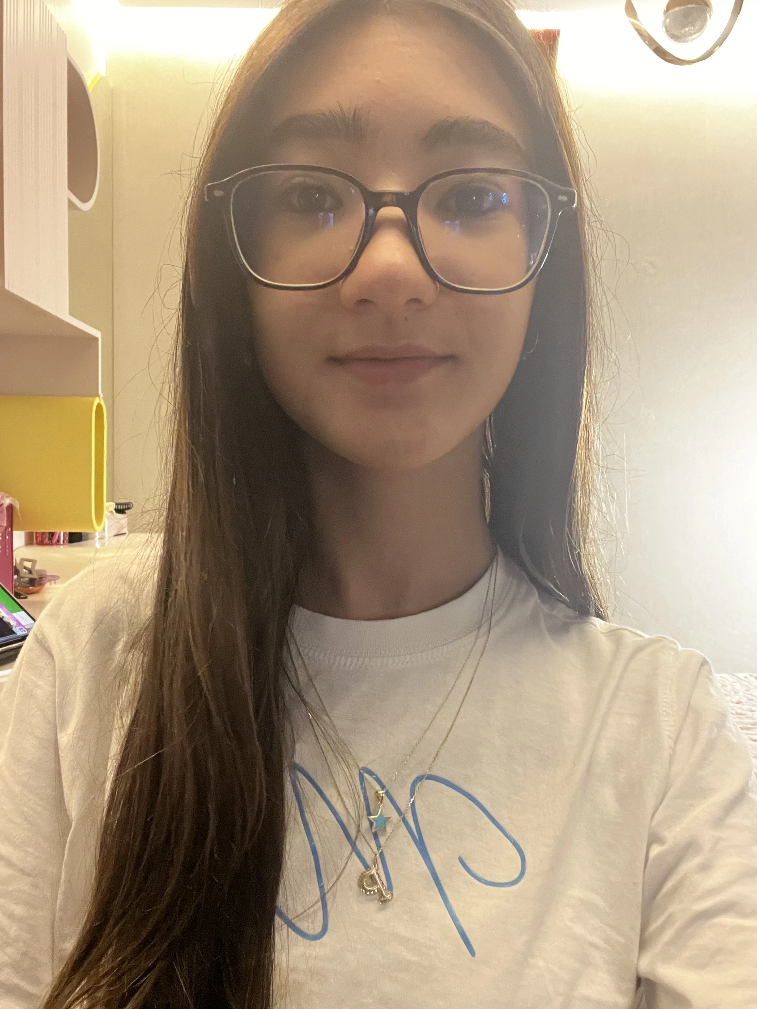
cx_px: 378
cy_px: 504
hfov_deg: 46.8
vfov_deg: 60.0
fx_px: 875
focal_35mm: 30
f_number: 2.2
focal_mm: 2.71
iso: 800
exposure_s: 1/16
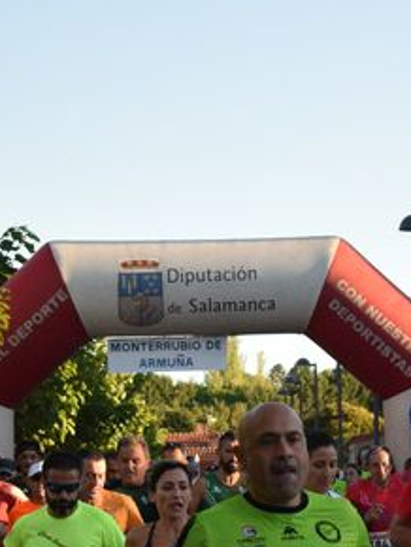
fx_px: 2893
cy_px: 433
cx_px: 415
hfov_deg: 8.1
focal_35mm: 183
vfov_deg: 10.8
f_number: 5.3
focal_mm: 46
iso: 800
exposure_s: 1/1000
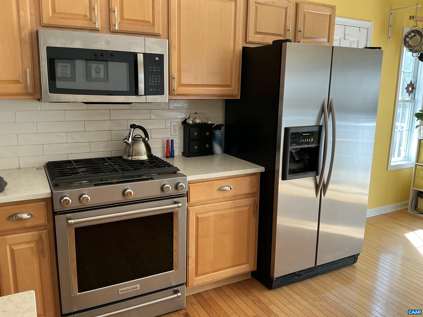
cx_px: 212
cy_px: 158
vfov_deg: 49.7
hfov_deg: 63.4
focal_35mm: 28
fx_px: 342
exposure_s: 1/88
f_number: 1.8
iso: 64
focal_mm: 3
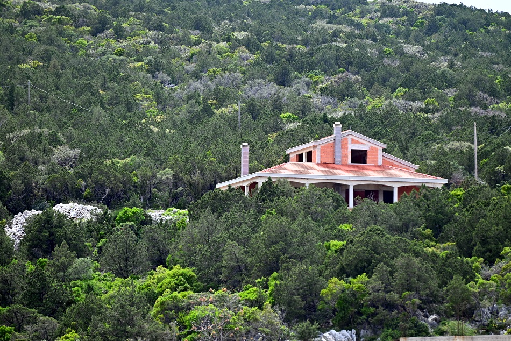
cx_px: 256
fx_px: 3266
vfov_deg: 6.0
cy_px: 170
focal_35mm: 230
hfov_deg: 8.9
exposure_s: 1/800
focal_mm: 230
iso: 400
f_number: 5.3
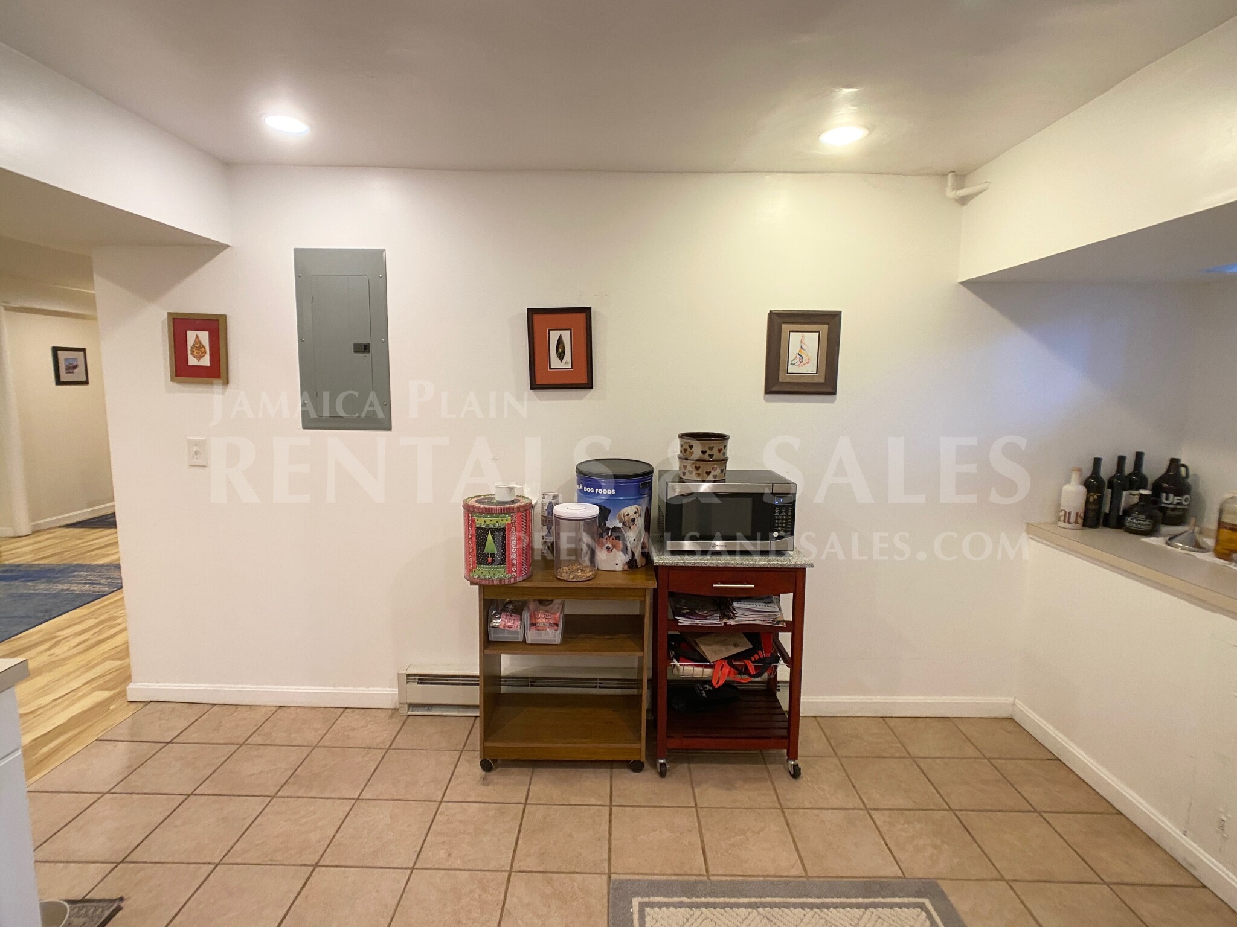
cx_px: 618
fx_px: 929
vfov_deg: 53.1
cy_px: 464
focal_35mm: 26
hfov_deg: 67.3
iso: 125
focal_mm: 4.25
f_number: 1.8
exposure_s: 1/60
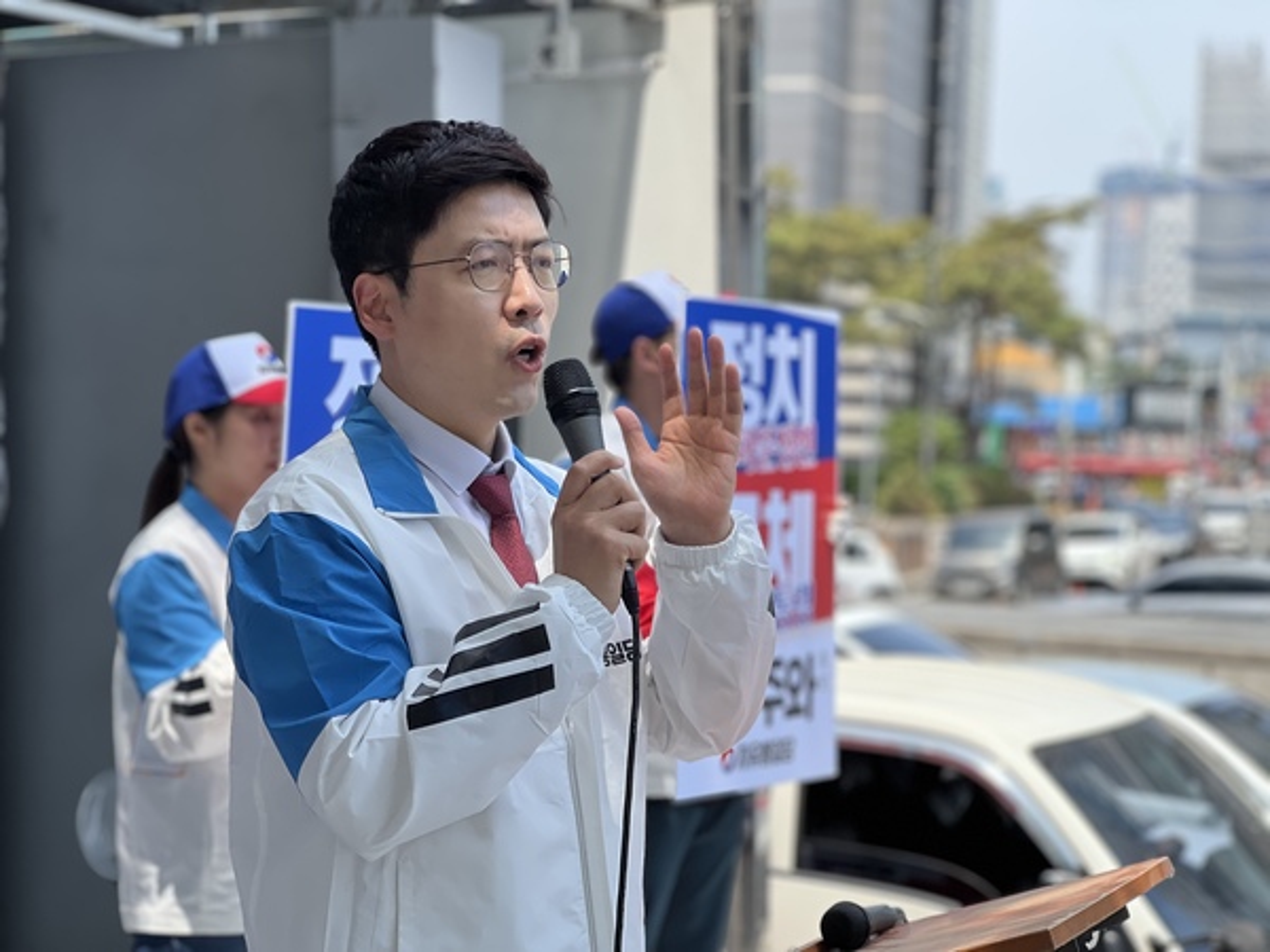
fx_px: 2825
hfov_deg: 25.3
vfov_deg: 19.1
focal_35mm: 77
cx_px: 635
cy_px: 476
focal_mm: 9
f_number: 2.8
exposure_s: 1/172
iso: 32
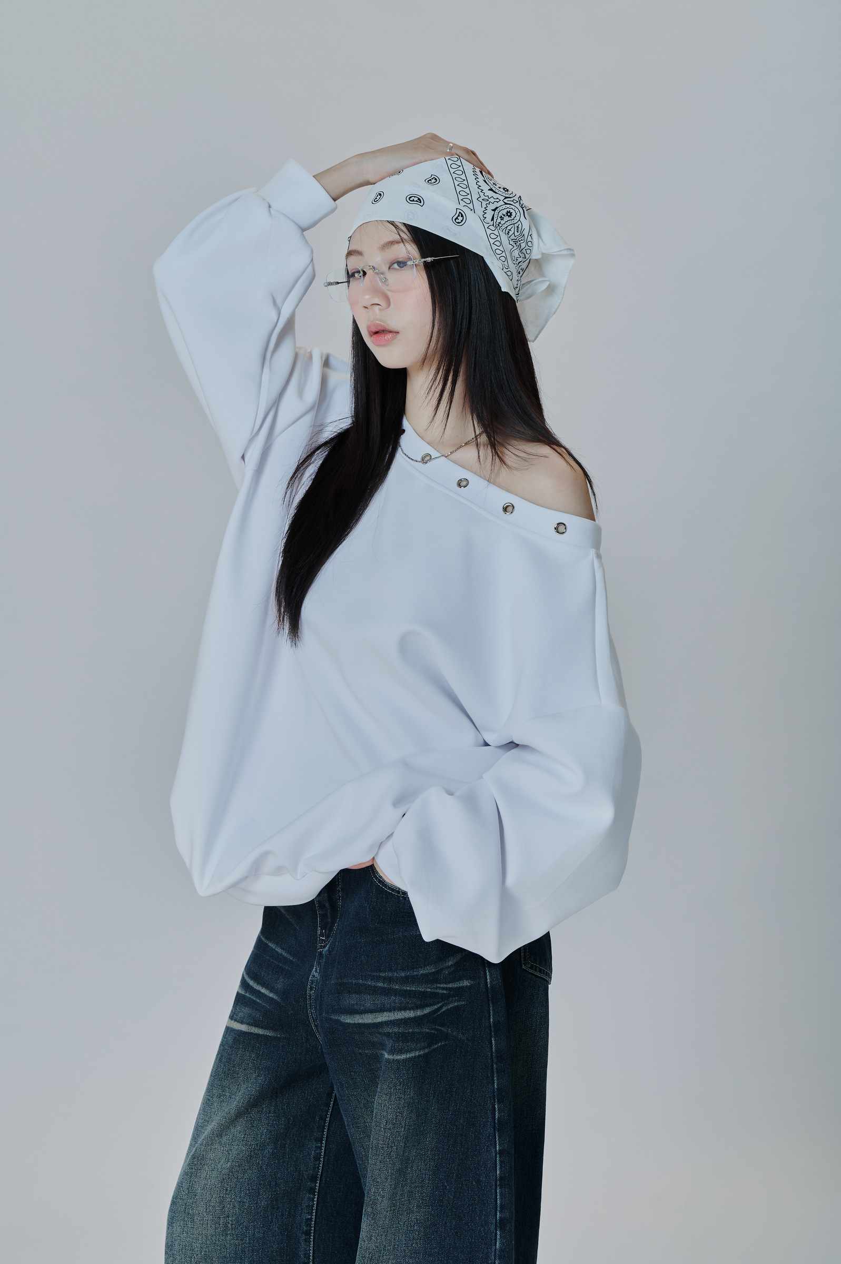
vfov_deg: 22.9
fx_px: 3123
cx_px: 420
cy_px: 632
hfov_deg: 15.3
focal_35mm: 89
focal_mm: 89
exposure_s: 1/200
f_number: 5.6
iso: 400
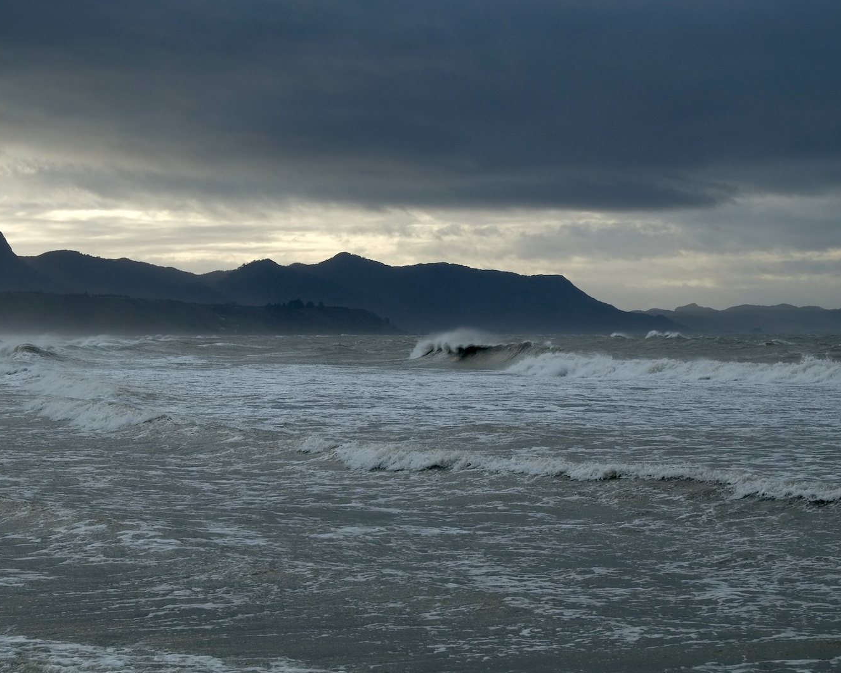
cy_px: 337
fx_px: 2340
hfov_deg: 20.4
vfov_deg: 16.4
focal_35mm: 94
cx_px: 379
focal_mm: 55
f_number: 9
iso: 400
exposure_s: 1/350
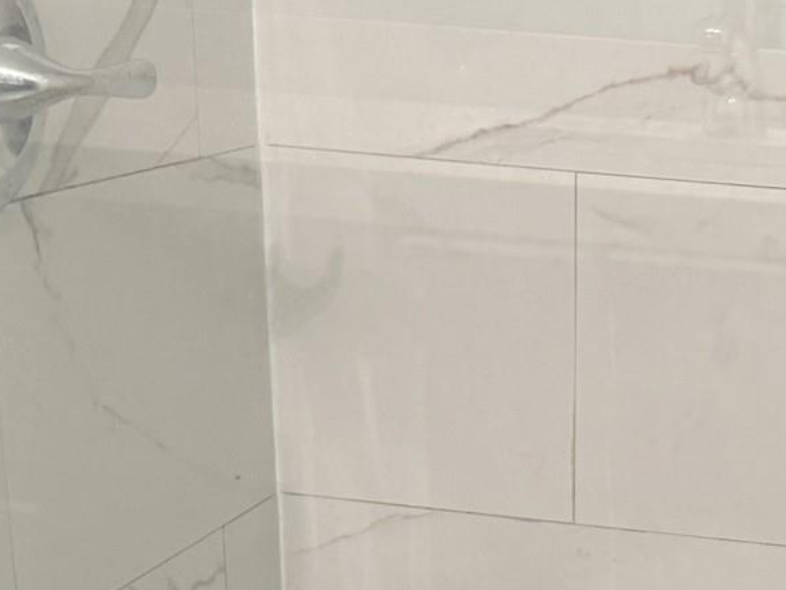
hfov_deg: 22.3
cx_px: 799
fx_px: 1908
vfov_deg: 17.2
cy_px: 599
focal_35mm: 84
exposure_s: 1/60
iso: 250
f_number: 1.78
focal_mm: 6.76
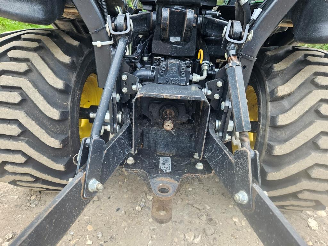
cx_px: 164
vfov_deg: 58.9
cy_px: 123
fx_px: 218
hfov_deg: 73.9
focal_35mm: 23
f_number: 1.8
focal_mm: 5.4
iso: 80
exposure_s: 1/180
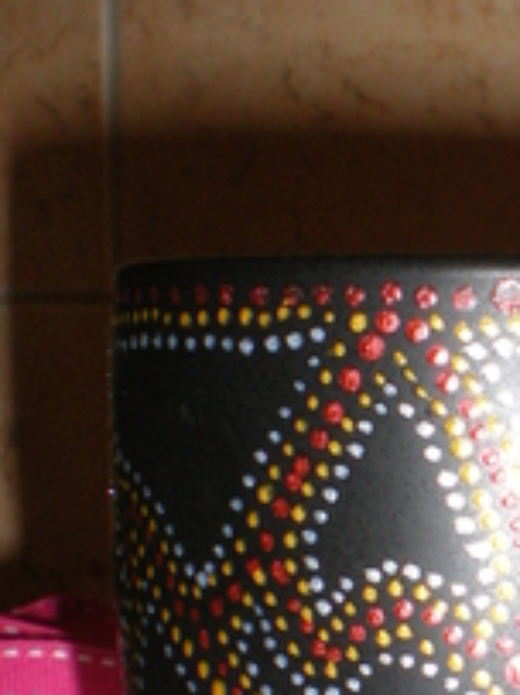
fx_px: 2065
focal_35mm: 103
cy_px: 664
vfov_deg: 18.7
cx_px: 525
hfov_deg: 14.1
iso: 250
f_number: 4.6
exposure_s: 1/50
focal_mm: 6.3
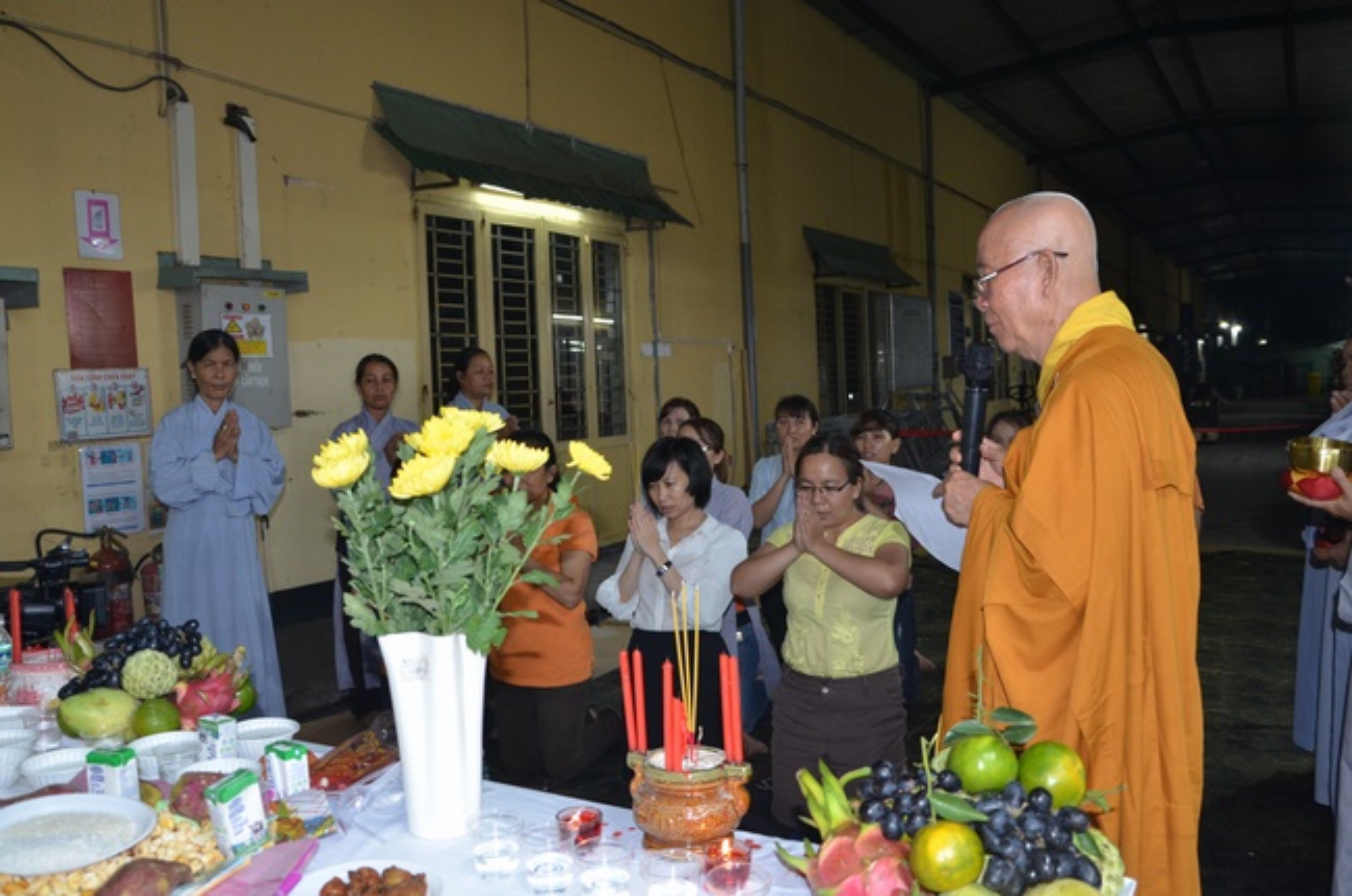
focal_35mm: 32
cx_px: 676
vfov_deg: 41.6
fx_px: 1181
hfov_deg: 59.6
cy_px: 448
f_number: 5
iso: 1000
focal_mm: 21
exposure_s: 1/60
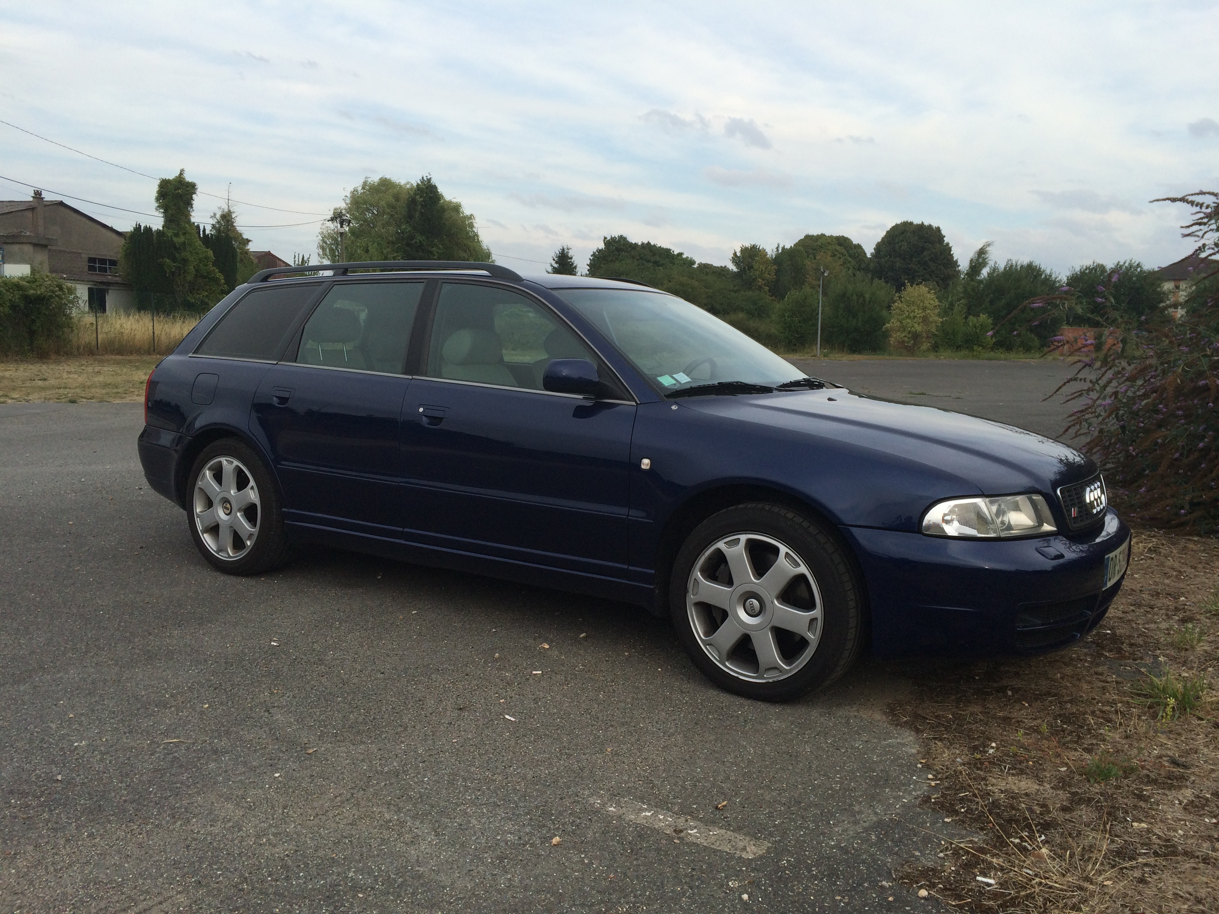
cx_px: 610
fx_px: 1021
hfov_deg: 61.7
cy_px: 457
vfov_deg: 48.2
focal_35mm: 29
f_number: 2.2
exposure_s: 1/820
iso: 32
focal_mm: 4.15
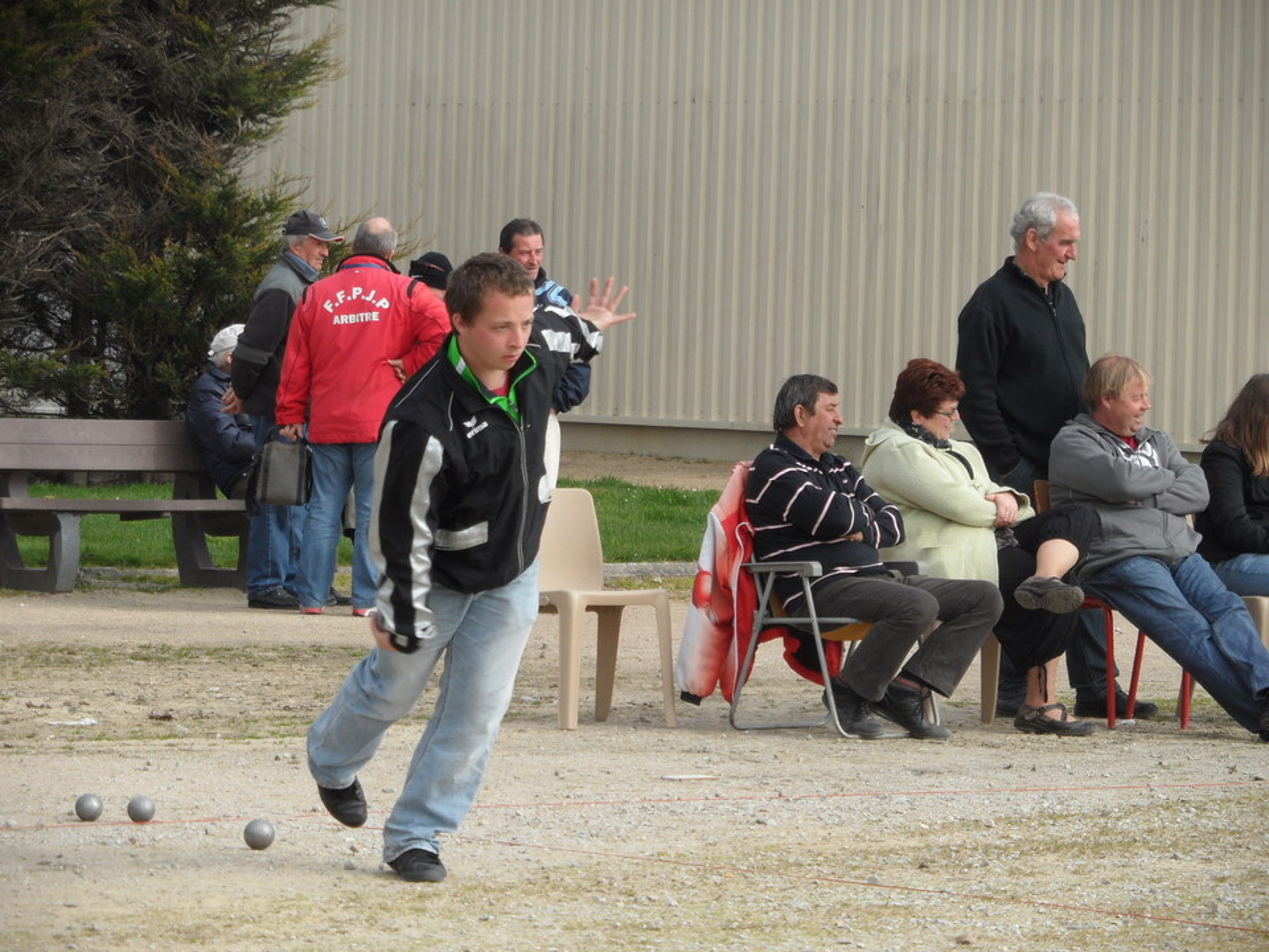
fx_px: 6599
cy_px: 476
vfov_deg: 8.2
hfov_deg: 11.0
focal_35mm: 180
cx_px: 634
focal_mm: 29.7
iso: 80
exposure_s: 1/350
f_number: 4.4
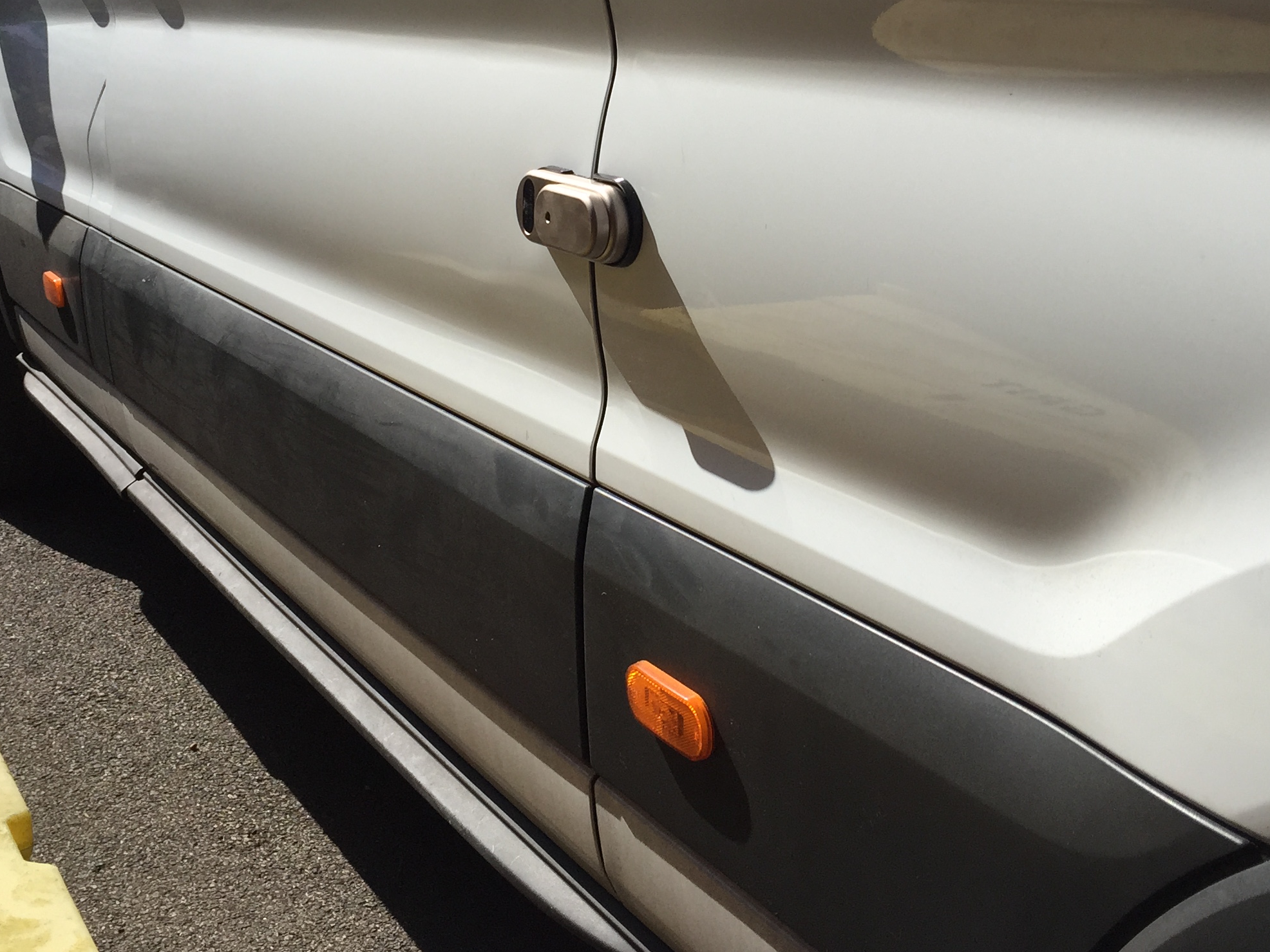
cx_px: 632
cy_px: 217
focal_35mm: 48
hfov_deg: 39.7
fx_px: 1761
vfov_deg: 29.7
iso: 32
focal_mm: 4.15
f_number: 2.2
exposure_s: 1/2326
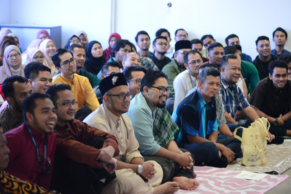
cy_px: 97
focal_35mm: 130
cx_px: 146
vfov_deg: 10.5
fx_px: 1051
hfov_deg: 15.8
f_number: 4.2
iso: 5000
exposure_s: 1/60
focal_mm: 130
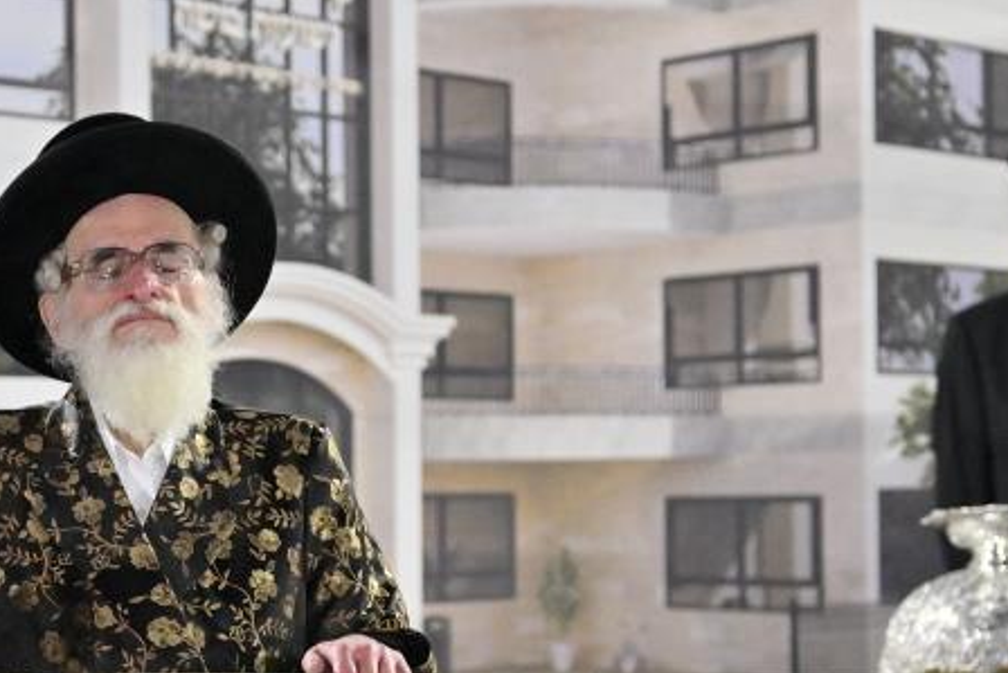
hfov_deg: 5.0
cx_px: 169
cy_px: 511
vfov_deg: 3.3
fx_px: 11511
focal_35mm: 411
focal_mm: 120
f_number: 2.8
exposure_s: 1/250
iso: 1600
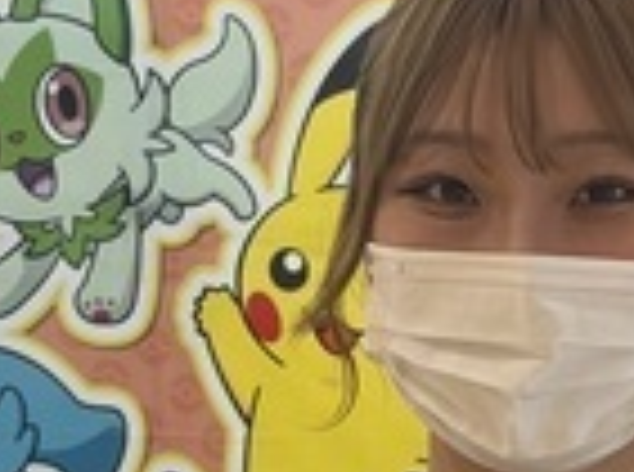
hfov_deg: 17.8
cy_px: 441
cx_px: 373
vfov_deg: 13.1
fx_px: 2028
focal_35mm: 111
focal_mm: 5.1
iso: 50
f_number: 1.6
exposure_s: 1/120
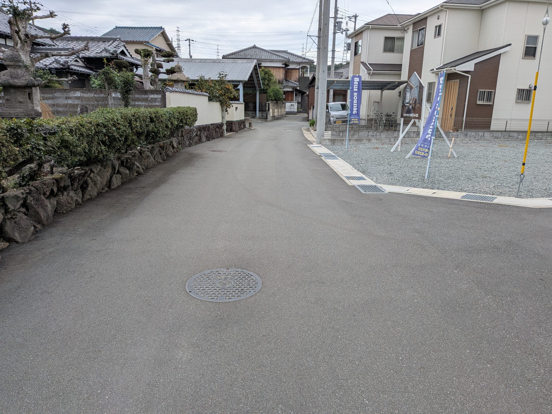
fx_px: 383
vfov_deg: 56.8
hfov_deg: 71.6
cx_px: 276
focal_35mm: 24
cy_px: 207
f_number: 1.7
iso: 30
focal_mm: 4.53
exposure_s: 1/1088
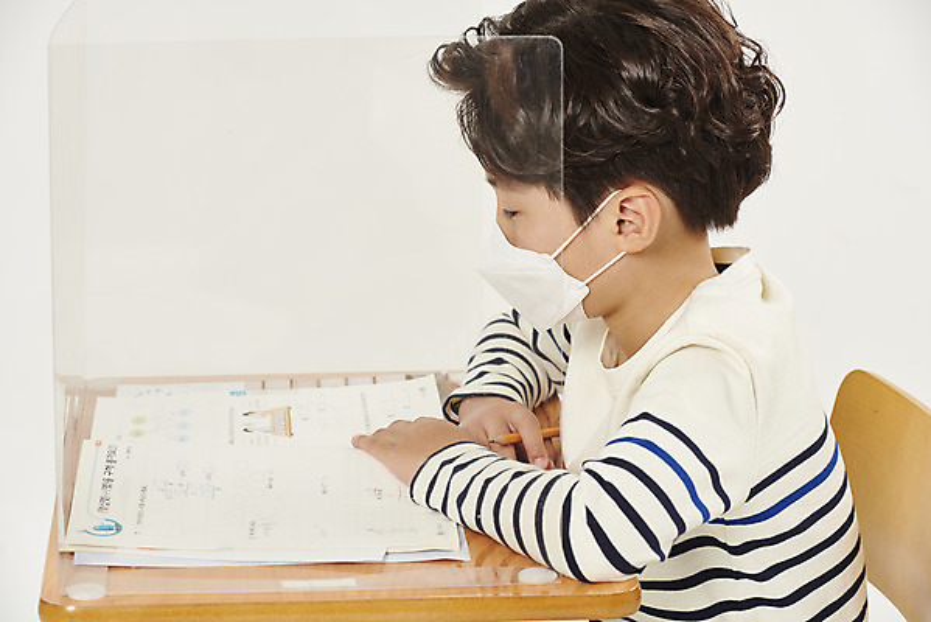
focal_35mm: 122
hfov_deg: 16.8
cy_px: 311
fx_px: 3156
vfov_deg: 11.2
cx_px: 466
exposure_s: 1/125
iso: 125
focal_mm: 122
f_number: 8
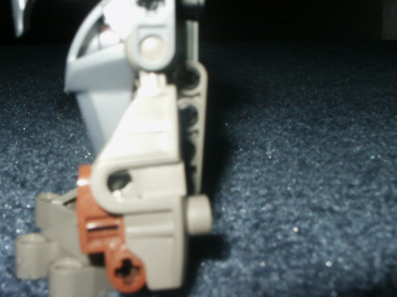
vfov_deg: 24.8
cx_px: 125
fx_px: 677
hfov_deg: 32.4
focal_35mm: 59
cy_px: 129
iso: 200
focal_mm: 7.18
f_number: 6.7
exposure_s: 1/45
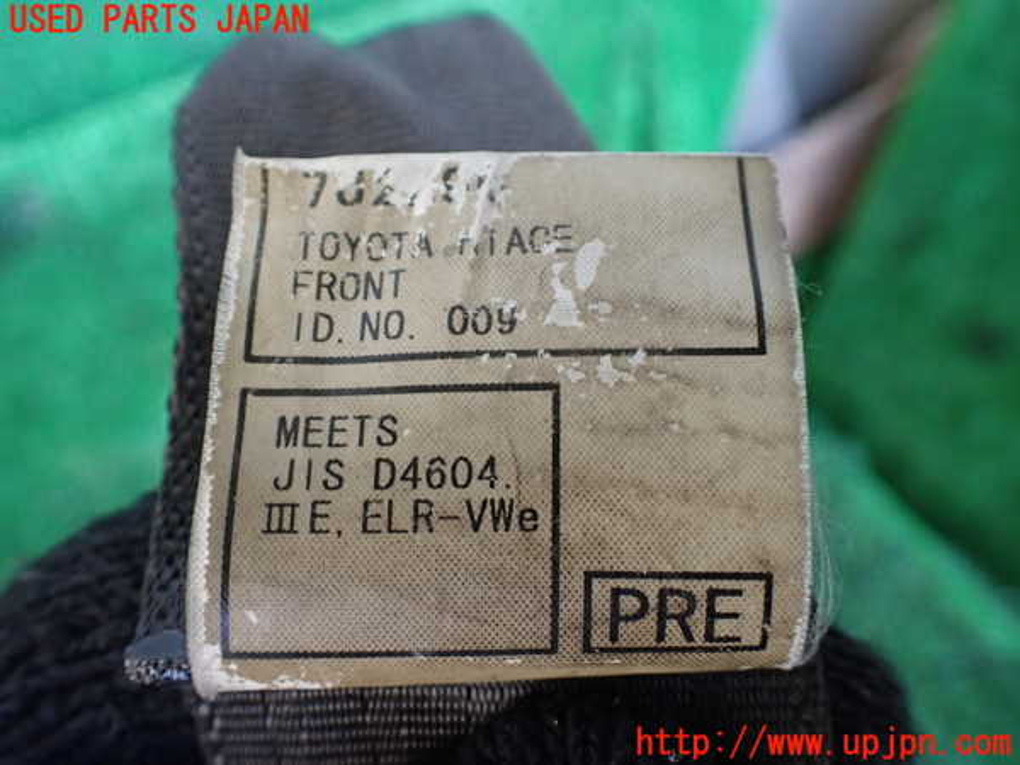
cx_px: 510
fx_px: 884
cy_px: 382
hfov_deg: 60.0
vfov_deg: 46.8
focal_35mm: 30
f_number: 2.3
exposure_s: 1/125
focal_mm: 5.4
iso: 400
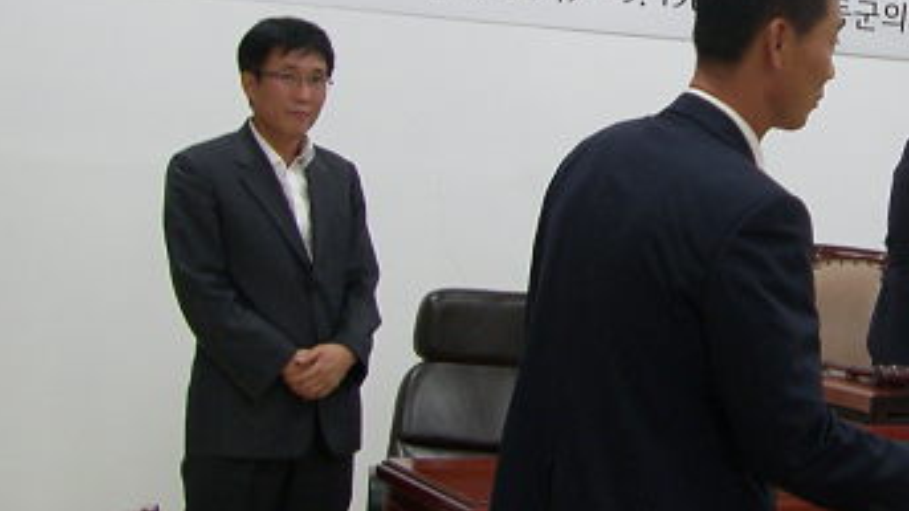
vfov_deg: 13.2
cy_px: 90
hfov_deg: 22.5
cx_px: 912
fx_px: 2194
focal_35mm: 91
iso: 50
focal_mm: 7.4
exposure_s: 1/30
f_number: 2.2
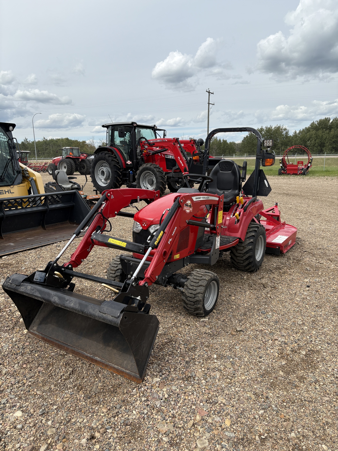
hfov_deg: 53.1
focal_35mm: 26
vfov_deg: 67.3
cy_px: 226
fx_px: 338
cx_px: 169
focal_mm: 5.96
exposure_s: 1/4065
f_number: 1.6
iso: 50
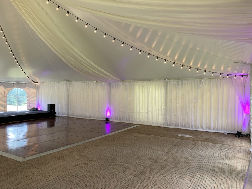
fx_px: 189
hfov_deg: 67.3
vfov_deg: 53.1
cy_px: 94
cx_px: 126
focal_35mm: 26
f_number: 1.8
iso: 25
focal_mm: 4.25
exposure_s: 1/118
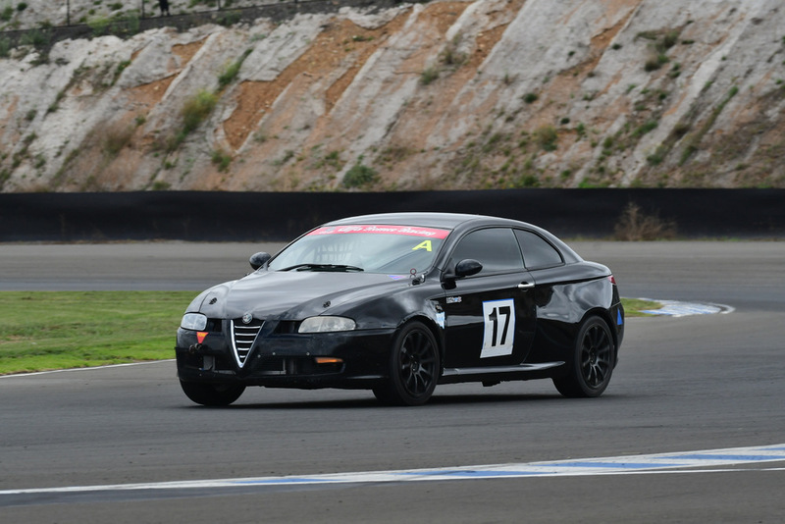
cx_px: 392
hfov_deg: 5.1
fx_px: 8834
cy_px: 262
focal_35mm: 405
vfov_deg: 3.4
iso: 500
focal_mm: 270
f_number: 10
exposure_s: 1/640
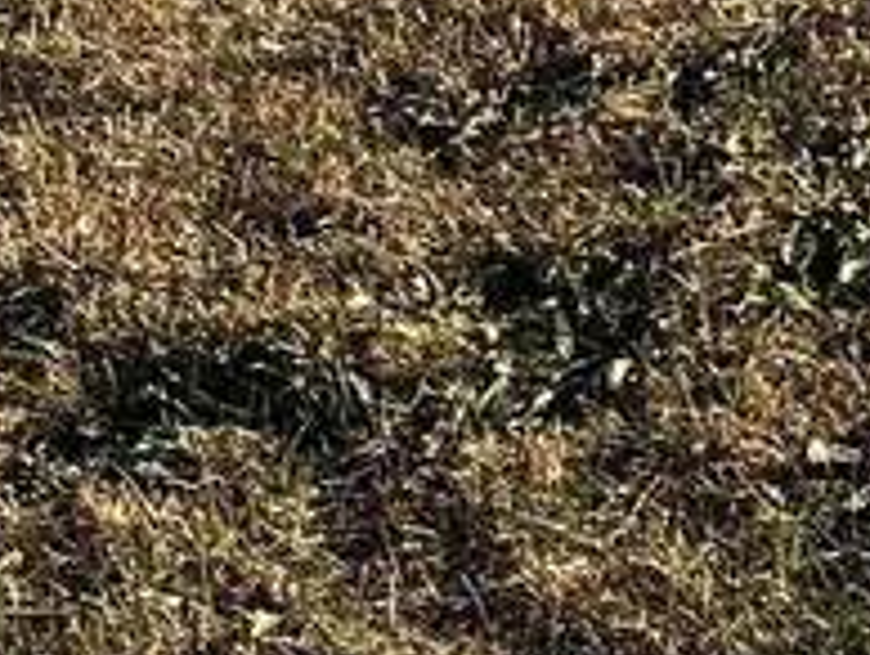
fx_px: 3976
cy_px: -1436
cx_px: 2588
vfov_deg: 7.9
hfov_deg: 9.7
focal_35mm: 158
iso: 80
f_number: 1.78
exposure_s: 1/2660
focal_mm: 6.86
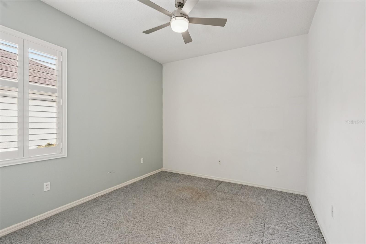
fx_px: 163
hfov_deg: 96.7
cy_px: 122
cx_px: 183
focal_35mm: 16
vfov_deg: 73.7
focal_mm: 16
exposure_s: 1/5
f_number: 8
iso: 400
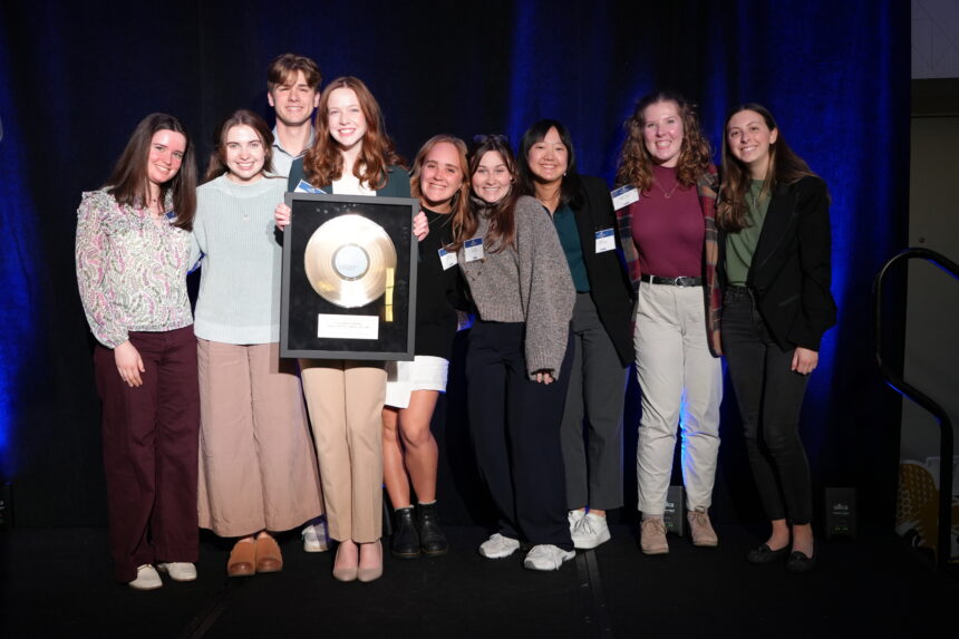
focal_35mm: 40
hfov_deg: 48.5
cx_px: 480
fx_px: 1065
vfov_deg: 33.4
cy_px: 320
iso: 2000
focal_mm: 40
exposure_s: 1/160
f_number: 4
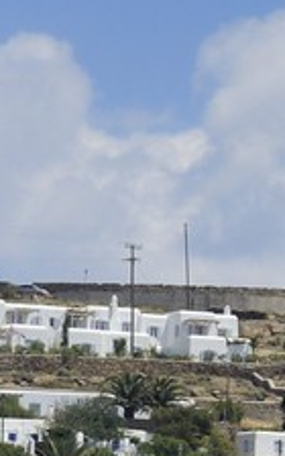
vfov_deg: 4.3
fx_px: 5978
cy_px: 652
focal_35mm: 481
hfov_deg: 2.6
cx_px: 1535
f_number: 11
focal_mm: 66
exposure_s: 1/400
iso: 200
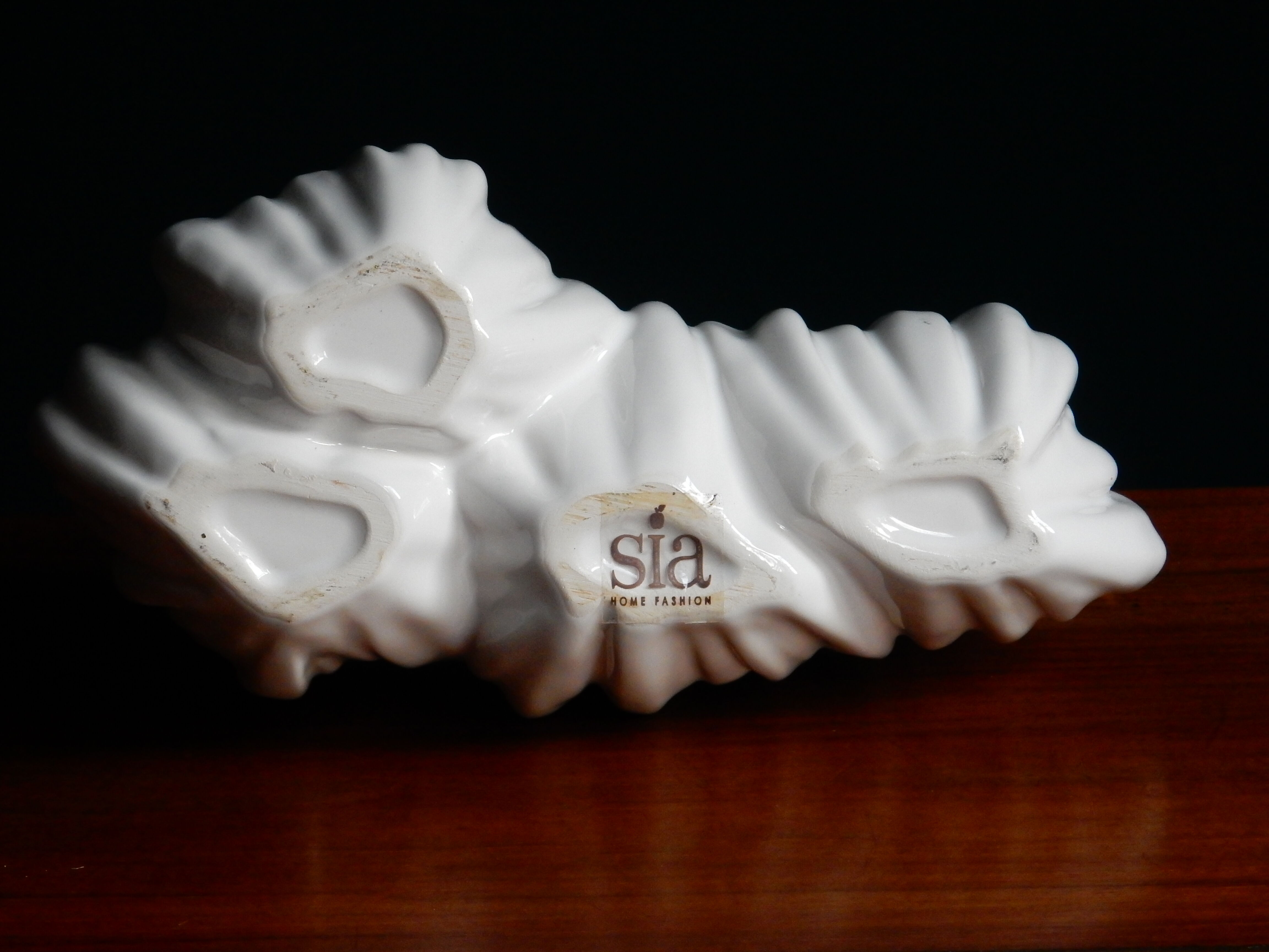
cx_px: 634
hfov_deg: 19.8
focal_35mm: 99
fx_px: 3629
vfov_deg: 14.9
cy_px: 476
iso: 720
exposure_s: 1/50
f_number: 5.3
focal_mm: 17.6
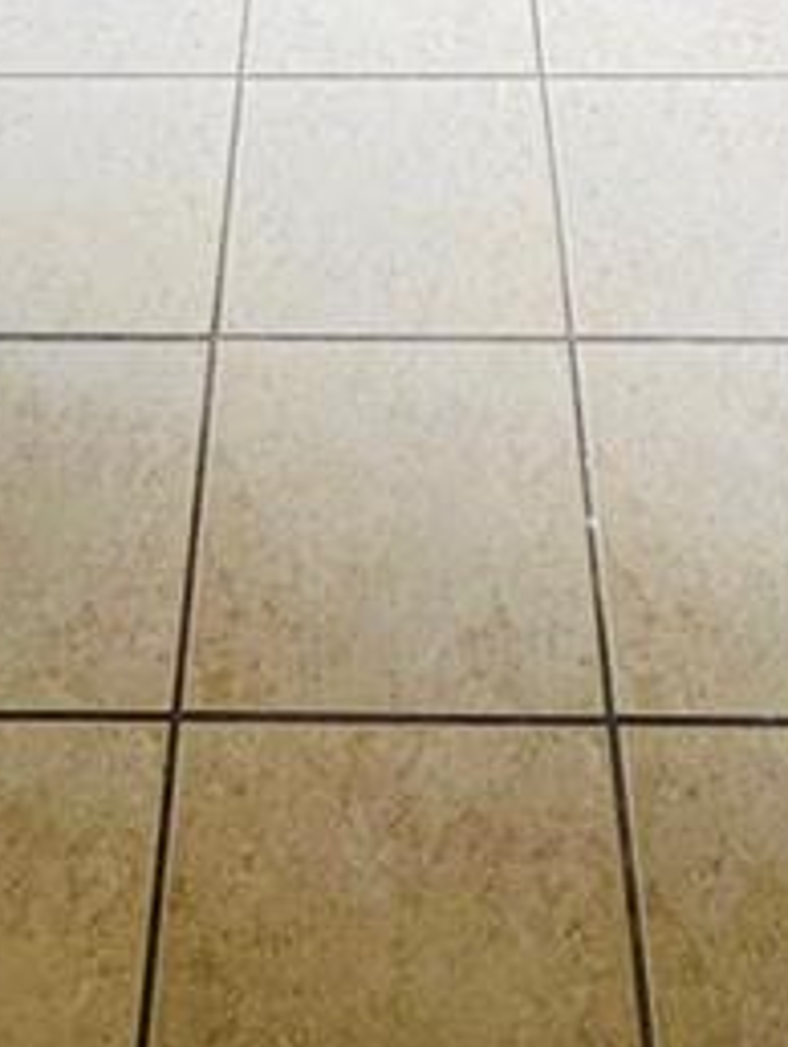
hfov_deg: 22.6
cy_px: -1088
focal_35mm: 65
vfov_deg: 18.4
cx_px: 333
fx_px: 1970
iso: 40
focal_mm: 2.22
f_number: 2.2
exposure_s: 1/311
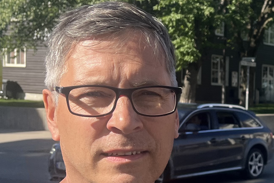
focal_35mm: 84
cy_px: 154
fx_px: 639
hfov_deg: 22.3
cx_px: 328
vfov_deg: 16.1
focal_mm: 5.1
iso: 50
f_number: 1.6
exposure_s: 1/2410
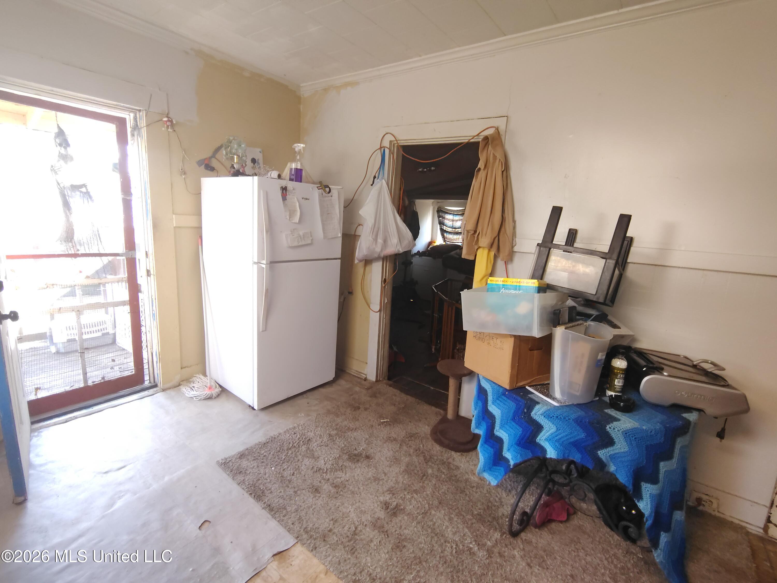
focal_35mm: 16
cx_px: 388
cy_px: 292
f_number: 2.2
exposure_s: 1/30
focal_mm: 2.13
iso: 445
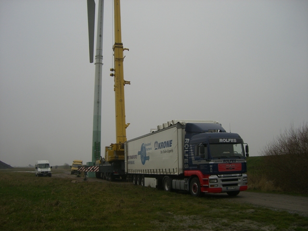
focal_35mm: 38
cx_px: 154
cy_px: 116
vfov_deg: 37.7
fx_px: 338
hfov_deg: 49.0
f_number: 2.7
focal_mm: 6.2
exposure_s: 1/200
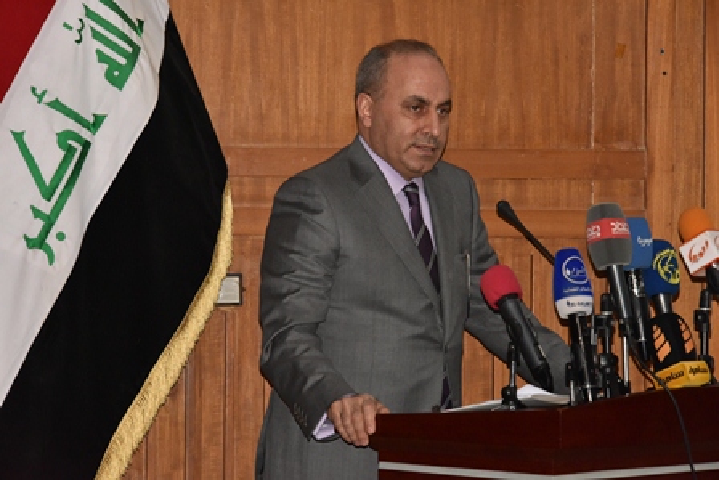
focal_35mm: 190
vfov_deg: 7.2
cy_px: 240
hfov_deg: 10.8
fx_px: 3796
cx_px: 360
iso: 4000
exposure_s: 1/250
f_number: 11
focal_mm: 190
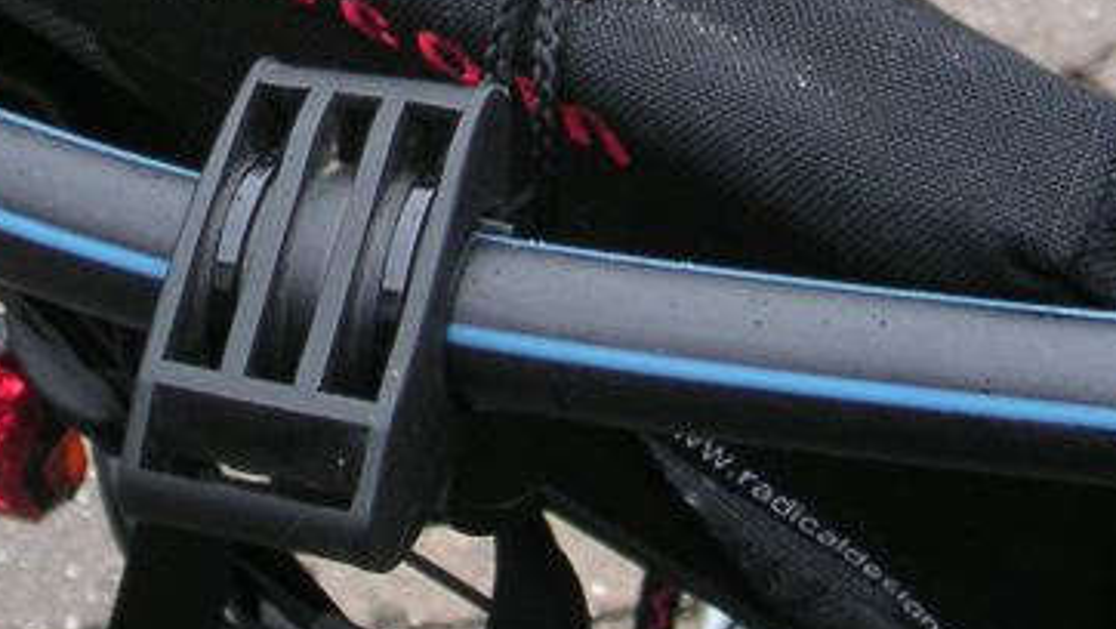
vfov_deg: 10.1
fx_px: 3464
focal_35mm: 117
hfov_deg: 18.3
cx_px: 398
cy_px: -219
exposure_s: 1/90
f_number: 2.8
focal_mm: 6
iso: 50
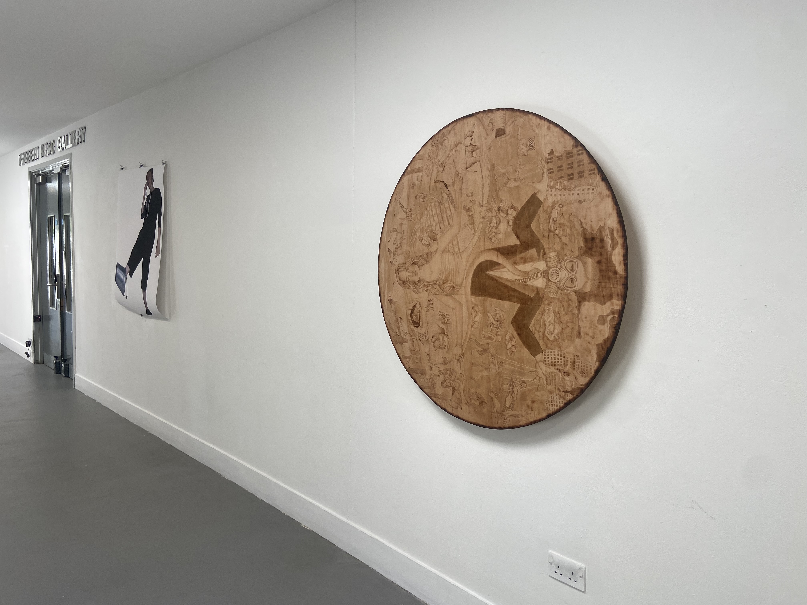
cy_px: 302
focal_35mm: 26
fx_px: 606
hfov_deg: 67.3
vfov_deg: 53.1
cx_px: 404
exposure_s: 1/141
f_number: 1.8
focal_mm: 4.25
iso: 32
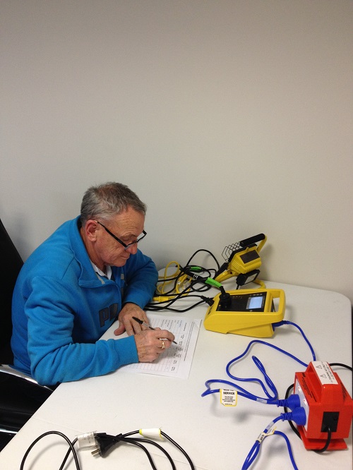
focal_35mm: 35
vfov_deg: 52.6
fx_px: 476
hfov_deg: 40.7
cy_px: 235
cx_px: 176
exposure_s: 1/20
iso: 125
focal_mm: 4.28
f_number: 2.4
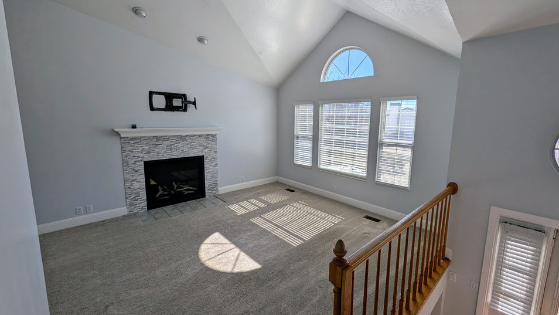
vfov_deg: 74.3
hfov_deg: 106.7
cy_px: 152
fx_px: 208
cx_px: 297
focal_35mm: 14
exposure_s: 1/2439
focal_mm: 2.02
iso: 61
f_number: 1.7
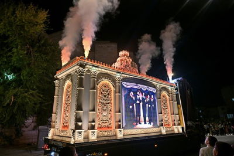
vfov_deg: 53.1
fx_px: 156
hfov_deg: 73.8
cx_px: 117
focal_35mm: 24
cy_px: 78
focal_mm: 24
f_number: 4
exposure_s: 1/250
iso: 800
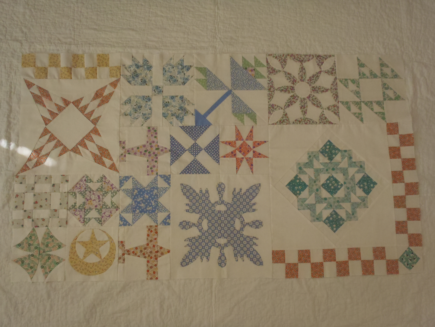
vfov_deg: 49.7
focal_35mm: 28
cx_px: 218
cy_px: 164
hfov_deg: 63.4
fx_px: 352
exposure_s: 1/100
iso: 400
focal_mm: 5
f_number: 3.9
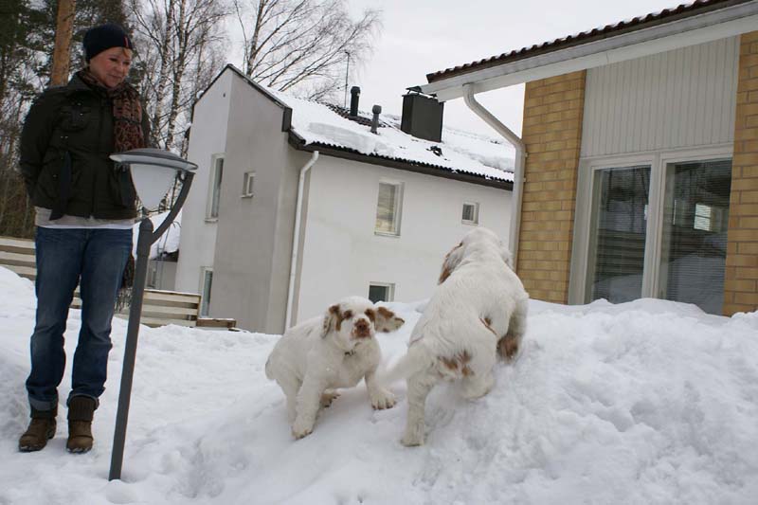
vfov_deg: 34.2
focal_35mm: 39
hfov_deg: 49.6
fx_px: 821
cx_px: 379
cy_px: 252
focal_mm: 26
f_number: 5.6
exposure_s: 1/60
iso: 100
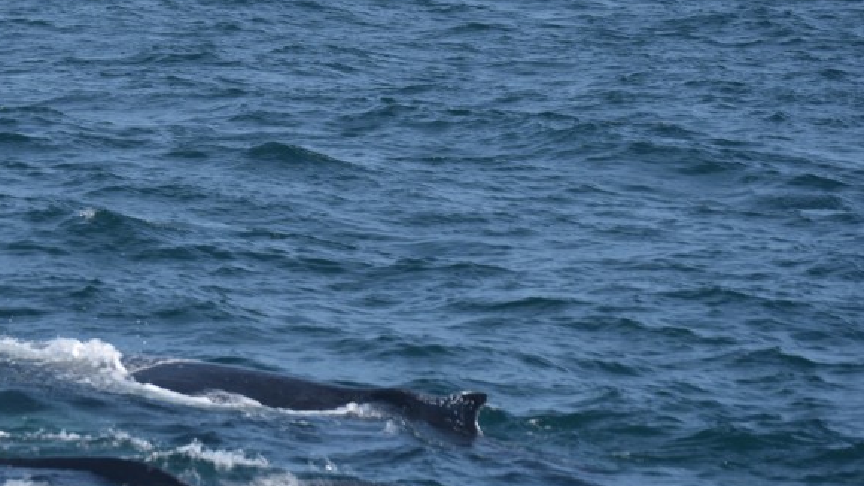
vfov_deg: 3.5
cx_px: 121
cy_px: 347
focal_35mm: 351
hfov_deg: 6.1
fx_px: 8040
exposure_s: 1/1600
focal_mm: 120
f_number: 5.6
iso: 200
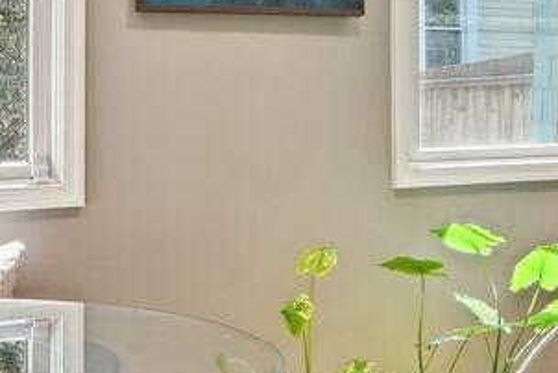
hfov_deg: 25.3
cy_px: 179
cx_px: 235
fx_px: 1241
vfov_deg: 17.1
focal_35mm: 80
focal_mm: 14
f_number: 9
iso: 200
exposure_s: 1/20
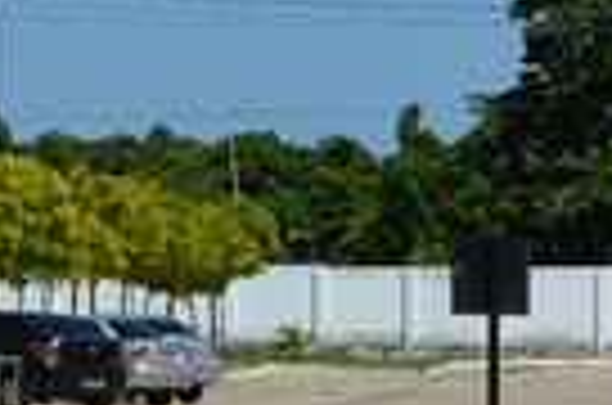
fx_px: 5173
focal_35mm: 305
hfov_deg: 6.7
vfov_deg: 4.5
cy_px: -83
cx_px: -266
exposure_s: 1/400
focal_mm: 36
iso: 100
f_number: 10
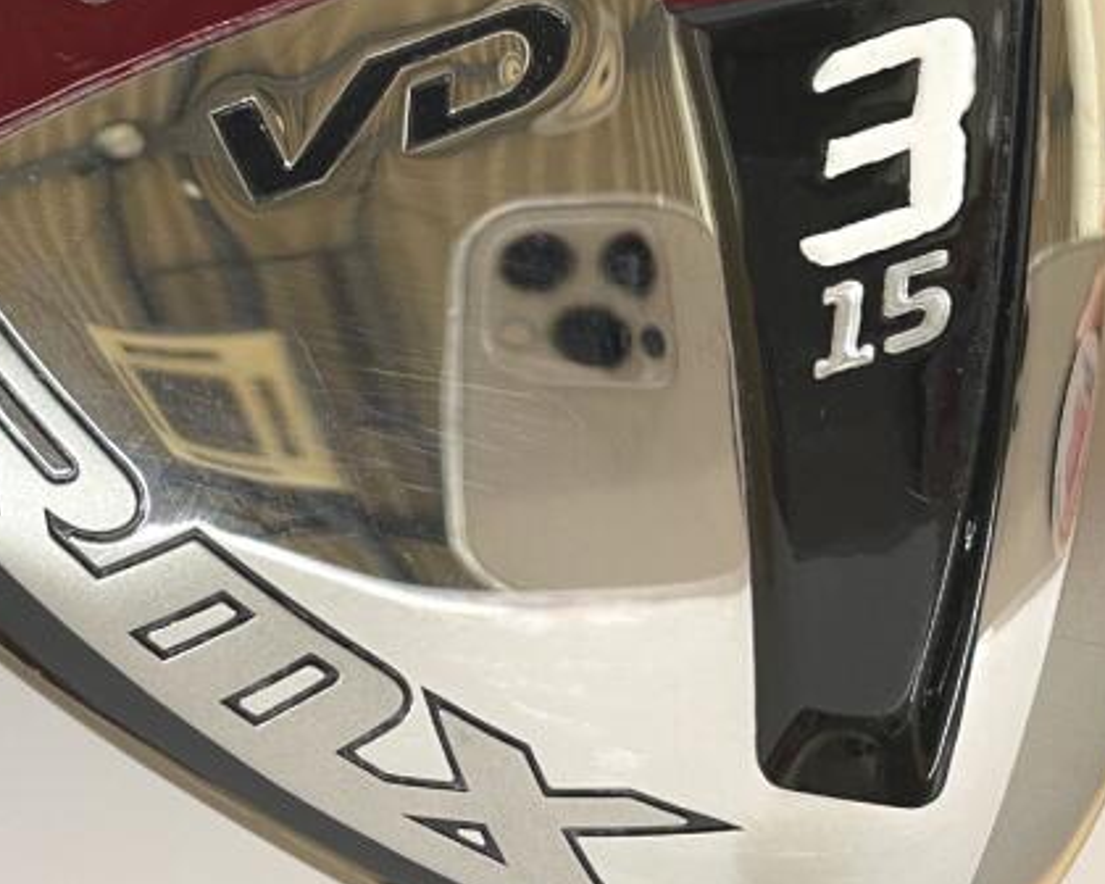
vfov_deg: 25.8
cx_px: 463
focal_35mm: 58
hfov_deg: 32.4
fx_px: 1897
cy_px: 179
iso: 100
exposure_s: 1/60
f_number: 1.6
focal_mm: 4.2
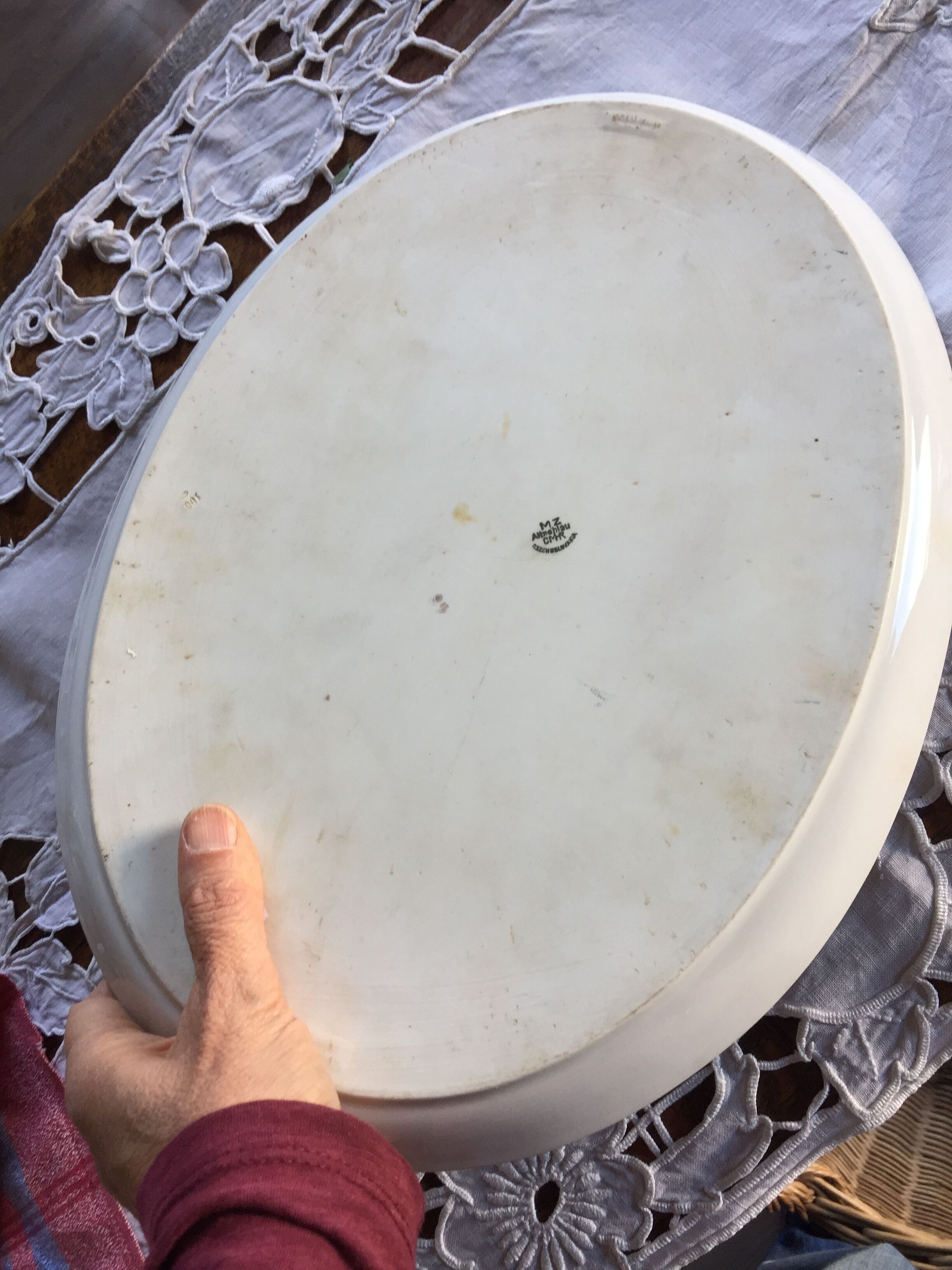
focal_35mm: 29
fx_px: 1063
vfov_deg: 61.7
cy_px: 635
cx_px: 476
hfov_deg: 48.2
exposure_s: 1/100
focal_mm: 4.15
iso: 50
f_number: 2.2
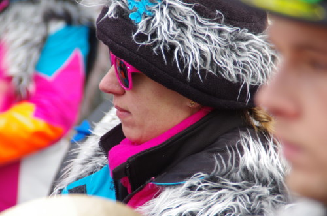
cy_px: 108
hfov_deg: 6.9
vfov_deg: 4.6
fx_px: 2719
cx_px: 164
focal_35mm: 300
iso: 400
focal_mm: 200
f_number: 6.3
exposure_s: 1/250
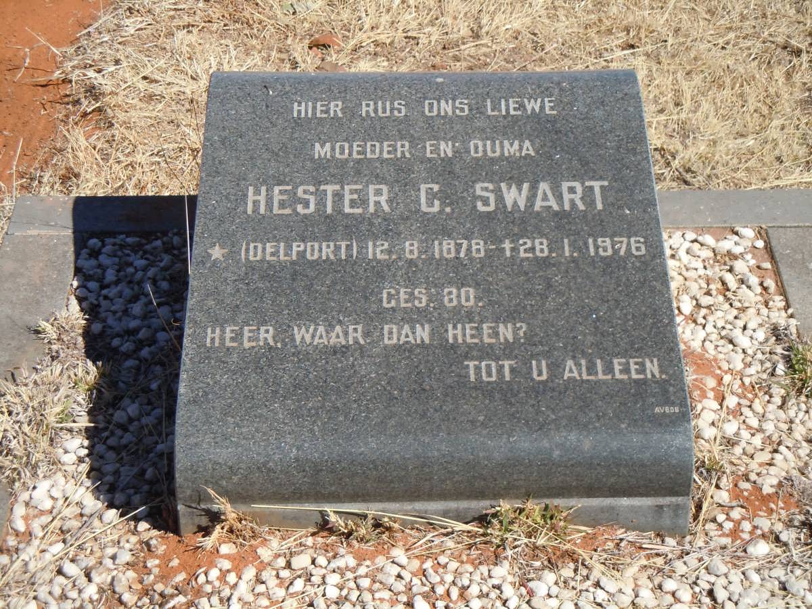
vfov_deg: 16.6
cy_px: 304
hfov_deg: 22.0
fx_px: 2088
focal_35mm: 89
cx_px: 406
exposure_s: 1/250
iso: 200
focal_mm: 16
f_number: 8.8
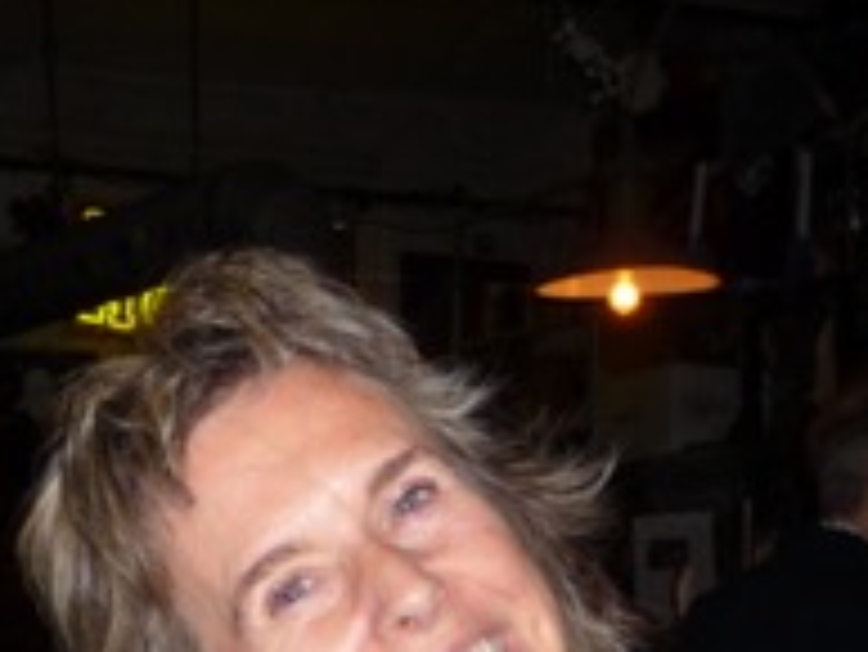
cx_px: 364
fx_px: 2183
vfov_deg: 15.6
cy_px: 985
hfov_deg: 22.5
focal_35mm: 87
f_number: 3.3
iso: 100
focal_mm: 4.7
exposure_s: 1/30
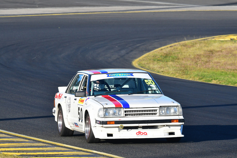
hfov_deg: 3.9
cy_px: 79
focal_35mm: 525
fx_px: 3457
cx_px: 118
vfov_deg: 2.6
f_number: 11
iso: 800
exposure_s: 1/640
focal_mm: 350
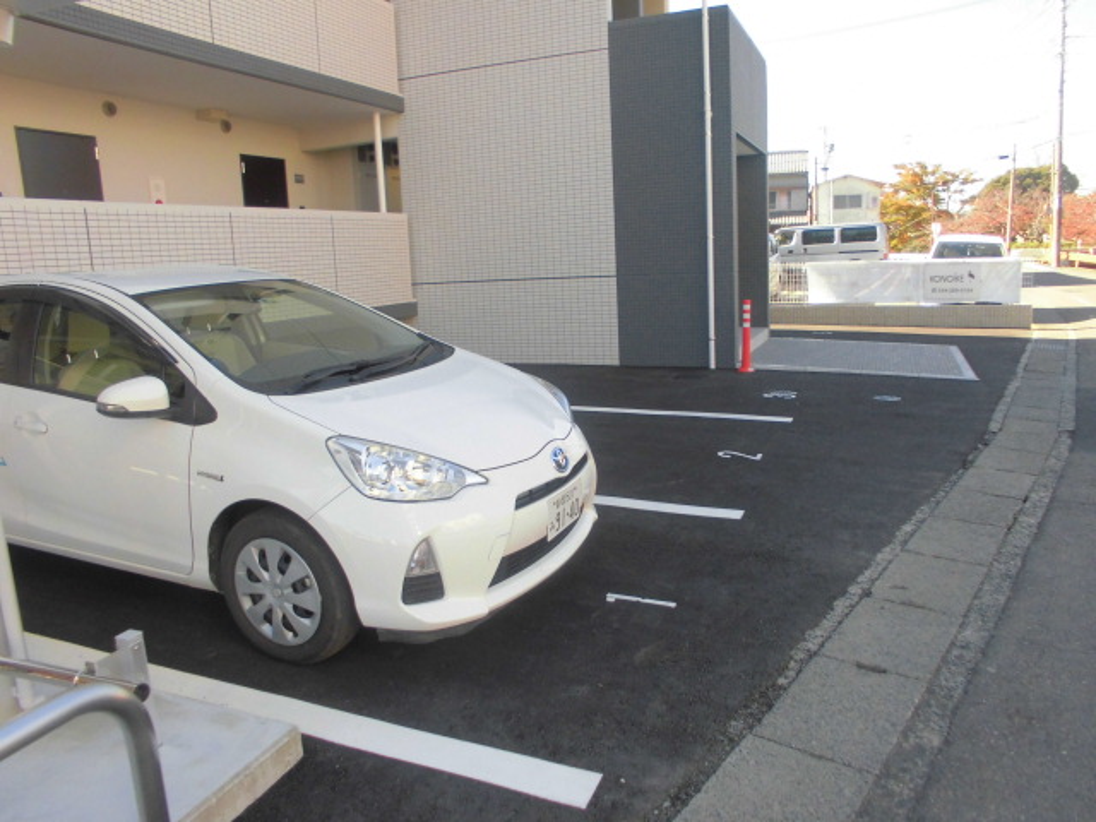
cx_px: 548
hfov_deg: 67.3
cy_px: 411
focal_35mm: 26
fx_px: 823
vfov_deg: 53.1
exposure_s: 1/160
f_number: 3.5
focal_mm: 4.6
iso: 100
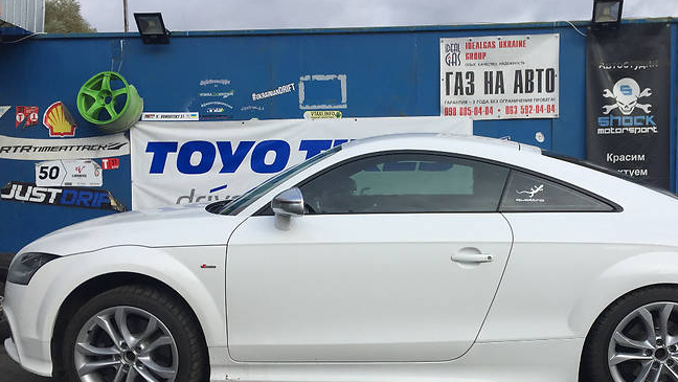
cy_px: 251
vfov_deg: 30.3
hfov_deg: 51.3
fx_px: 701
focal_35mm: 39
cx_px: 407
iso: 32
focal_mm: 4.2
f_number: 2.2
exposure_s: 1/791
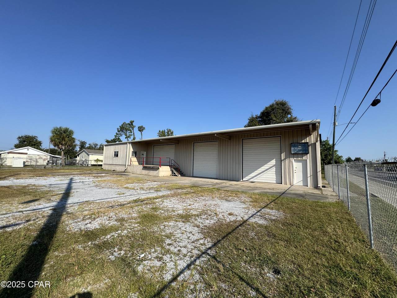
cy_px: 149
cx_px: 198
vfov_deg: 85.7
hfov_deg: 102.1
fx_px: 161
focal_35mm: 14
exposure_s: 1/2342
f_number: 2.2
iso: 50
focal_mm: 2.22
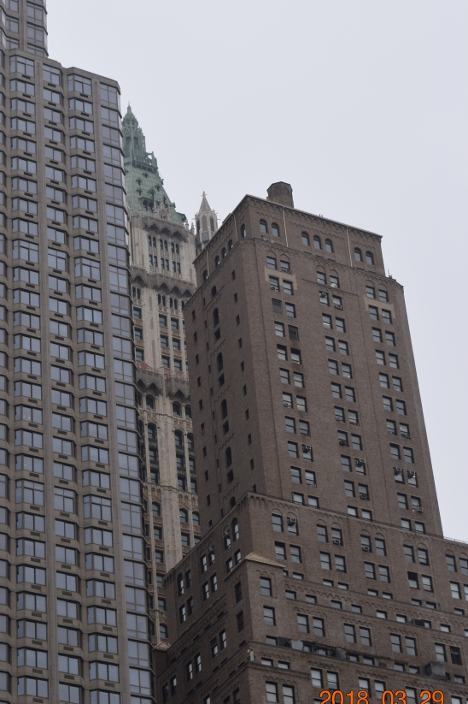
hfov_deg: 13.3
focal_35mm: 103
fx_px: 2003
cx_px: 188
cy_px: 353
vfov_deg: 19.9
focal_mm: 55
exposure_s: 1/320
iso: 200
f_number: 9
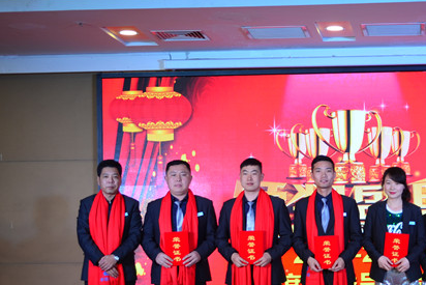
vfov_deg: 14.6
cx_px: 389
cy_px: 227
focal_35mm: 93
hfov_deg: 21.4
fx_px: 1101
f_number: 4.8
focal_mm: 32
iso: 180
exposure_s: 1/30
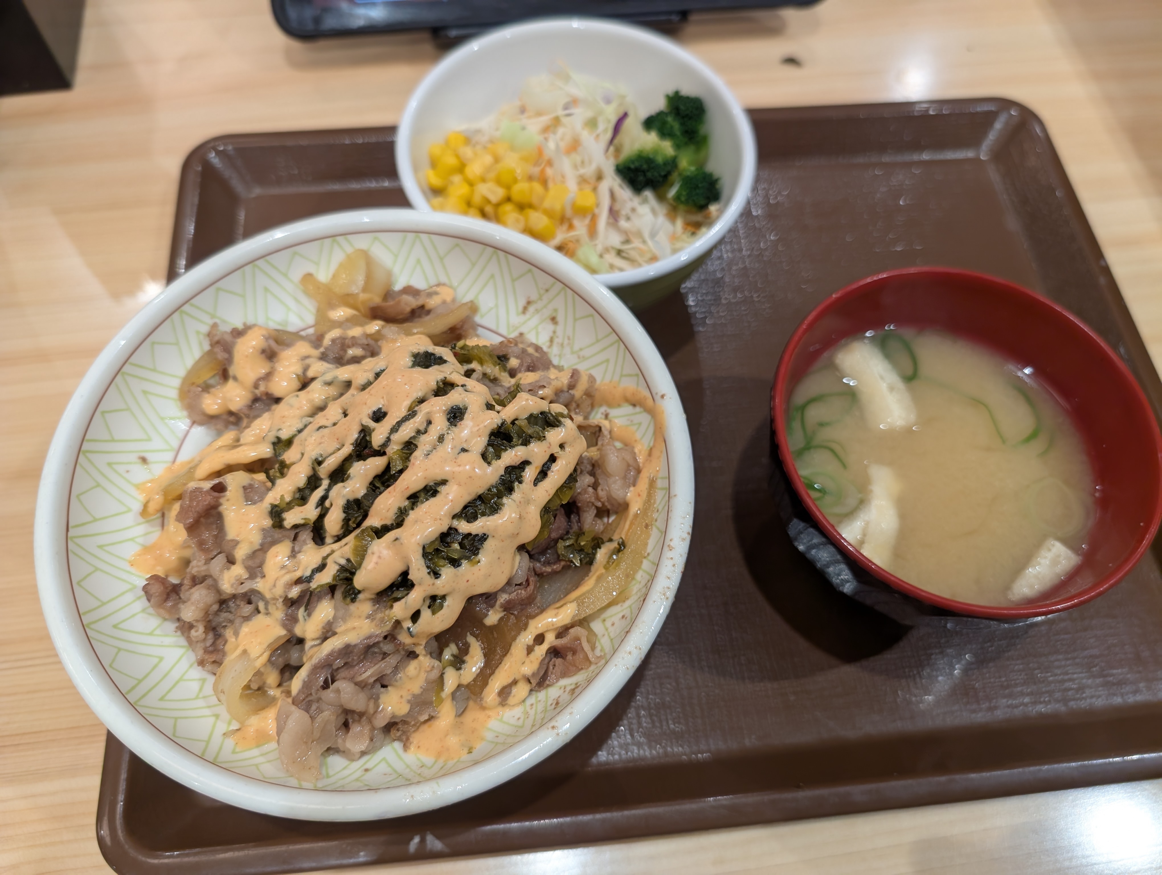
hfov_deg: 71.5
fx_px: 807
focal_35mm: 24
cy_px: 438
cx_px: 581
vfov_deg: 56.9
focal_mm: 6.9
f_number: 1.68
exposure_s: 1/100
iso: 100
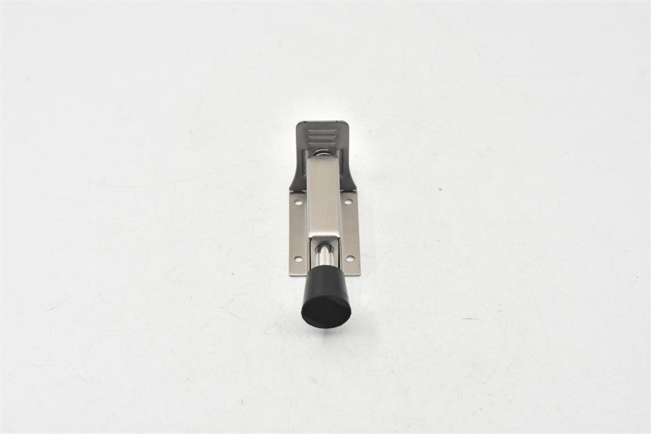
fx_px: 1356
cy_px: 217
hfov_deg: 27.0
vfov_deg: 18.2
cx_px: 326
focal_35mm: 75
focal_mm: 50
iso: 1600
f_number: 4
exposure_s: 1/500
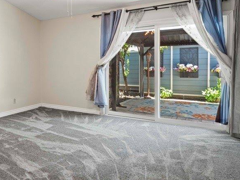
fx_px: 194
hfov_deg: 62.1
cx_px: 83
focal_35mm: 28
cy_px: 74
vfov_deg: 49.5
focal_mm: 8
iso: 200
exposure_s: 1/1.67
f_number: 8
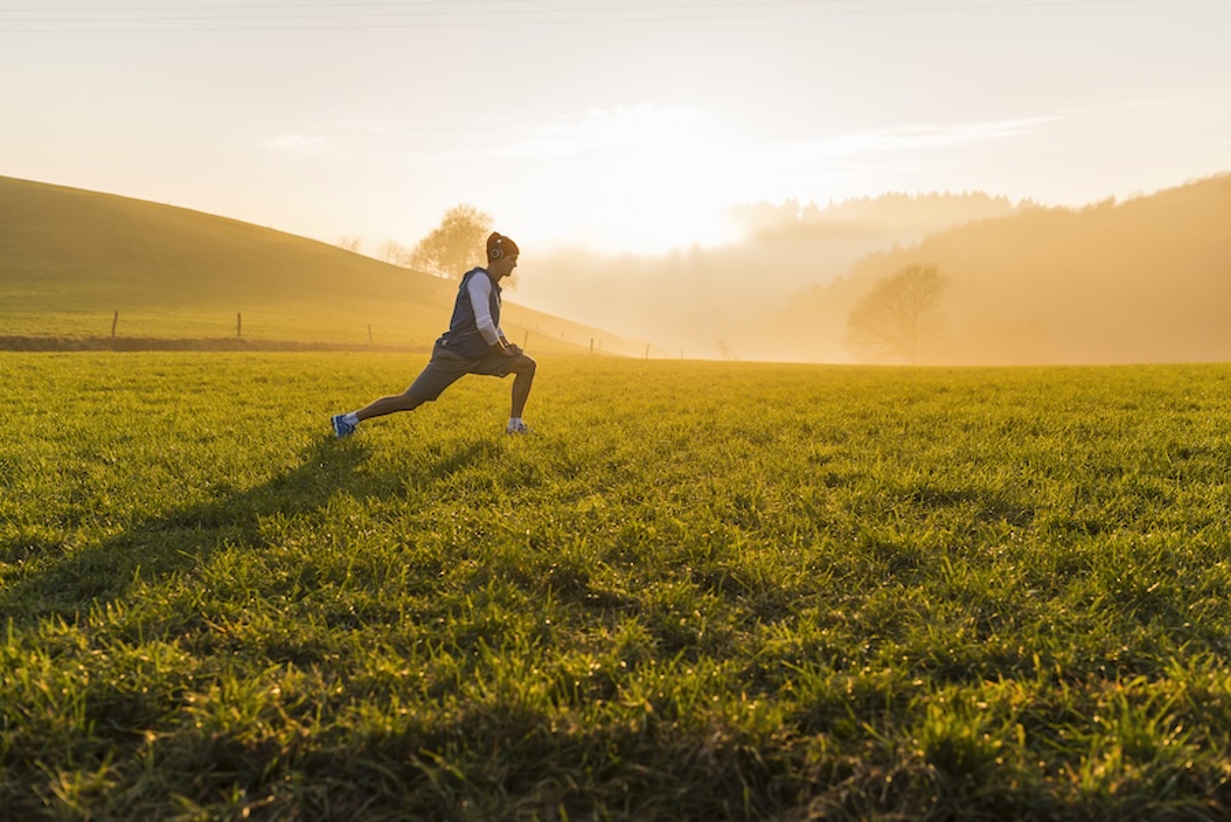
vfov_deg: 37.9
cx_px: 616
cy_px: 411
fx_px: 1197
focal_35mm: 35
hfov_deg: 54.4
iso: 200
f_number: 3.5
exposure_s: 1/1000
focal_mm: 35
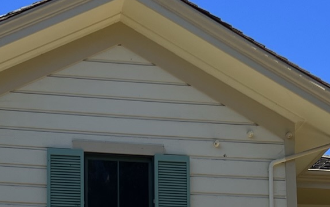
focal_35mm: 98
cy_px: 338
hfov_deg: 21.2
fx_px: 881
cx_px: 124
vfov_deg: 12.5
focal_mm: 5.7
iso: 50
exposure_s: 1/4115
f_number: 1.5
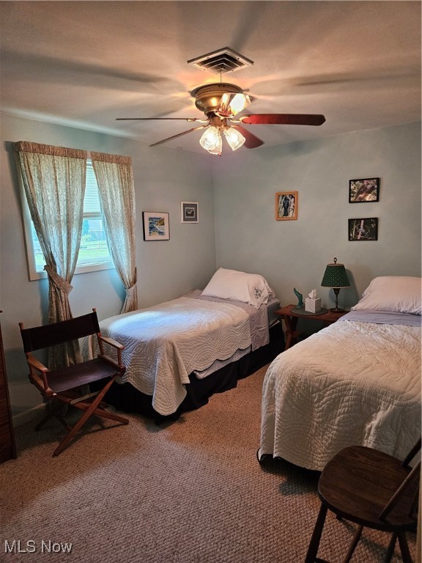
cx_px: 211
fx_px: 374
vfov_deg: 73.9
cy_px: 282
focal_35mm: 23
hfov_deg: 58.9
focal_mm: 5.4
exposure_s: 1/120
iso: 500
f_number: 1.8
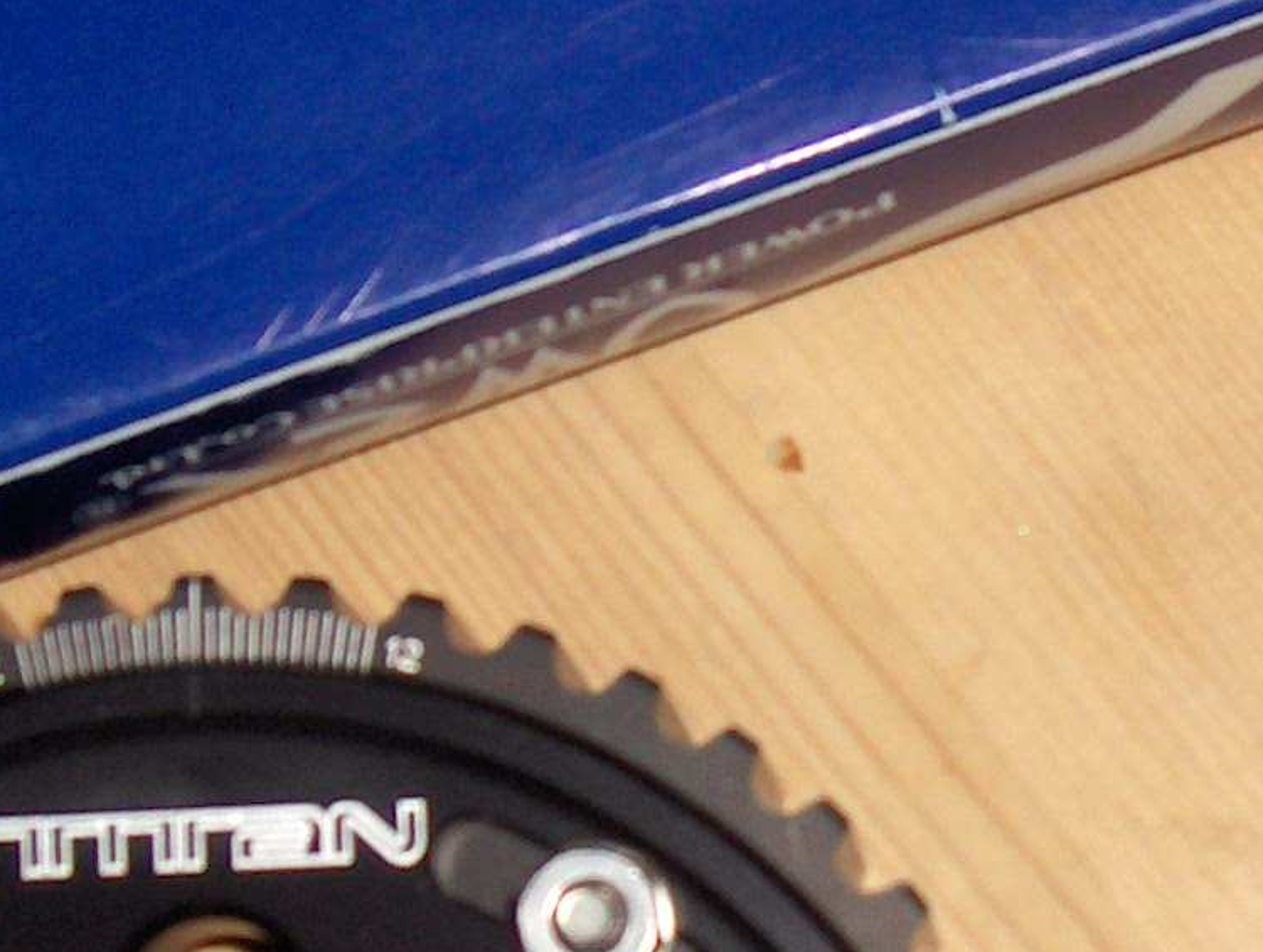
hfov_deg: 13.2
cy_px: 888
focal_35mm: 148
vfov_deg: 10.0
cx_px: 1167
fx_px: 5409
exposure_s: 1/60
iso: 100
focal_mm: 8
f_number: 4.8
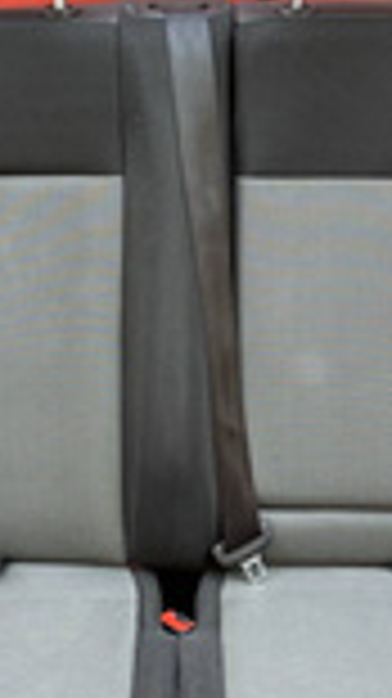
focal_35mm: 66
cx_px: 167
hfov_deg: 18.2
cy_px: 419
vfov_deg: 31.8
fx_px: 1222
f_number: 1.6
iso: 64
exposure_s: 1/130
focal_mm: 5.1
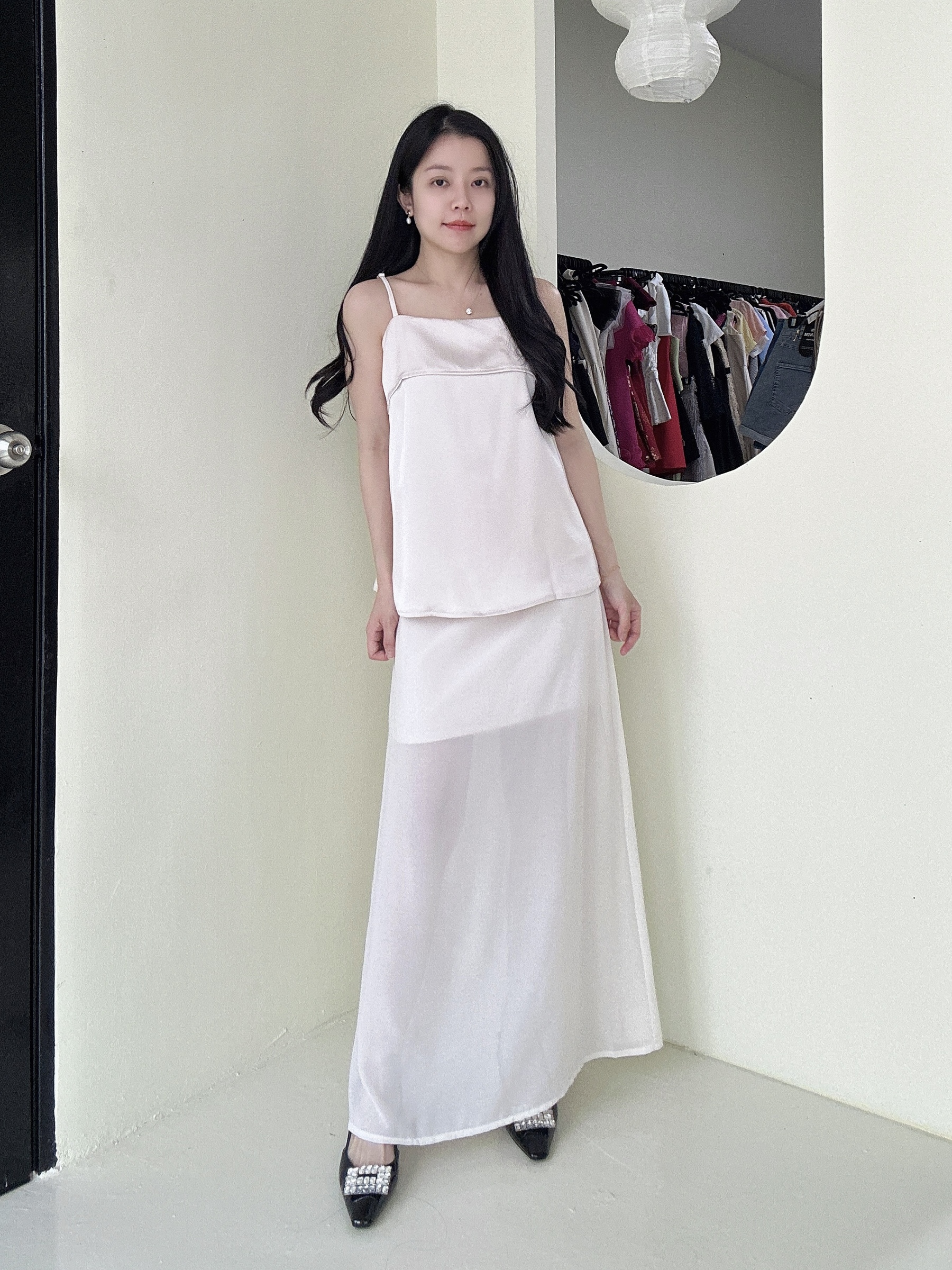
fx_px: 843
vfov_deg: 73.9
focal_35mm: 23
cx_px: 476
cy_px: 635
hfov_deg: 58.9
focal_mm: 2.69
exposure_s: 1/60
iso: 80
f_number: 1.9
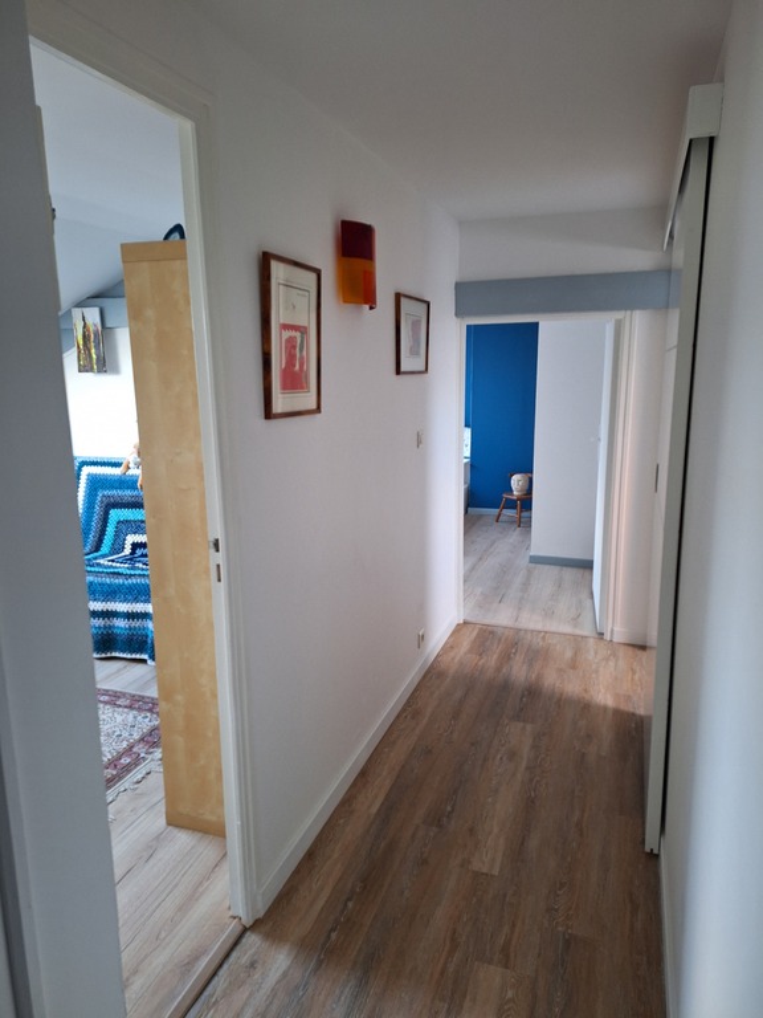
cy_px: 509
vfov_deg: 73.9
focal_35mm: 23
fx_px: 676
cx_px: 382
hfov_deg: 58.9
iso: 320
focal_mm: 5.54
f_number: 1.8
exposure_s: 1/33
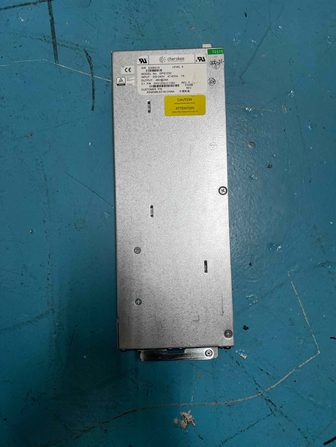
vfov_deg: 67.3
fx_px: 336
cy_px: 224
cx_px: 168
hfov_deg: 53.1
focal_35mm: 26
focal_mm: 5.7
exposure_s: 1/100
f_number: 1.5
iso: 100
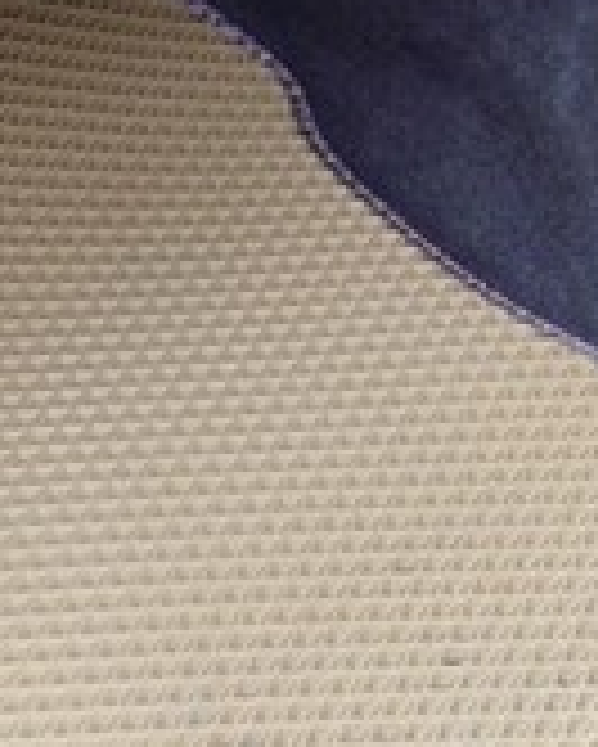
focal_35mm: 89
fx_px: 1967
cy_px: 596
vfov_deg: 21.2
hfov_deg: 17.3
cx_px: 270
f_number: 2.7
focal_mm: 6
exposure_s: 1/50
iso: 160
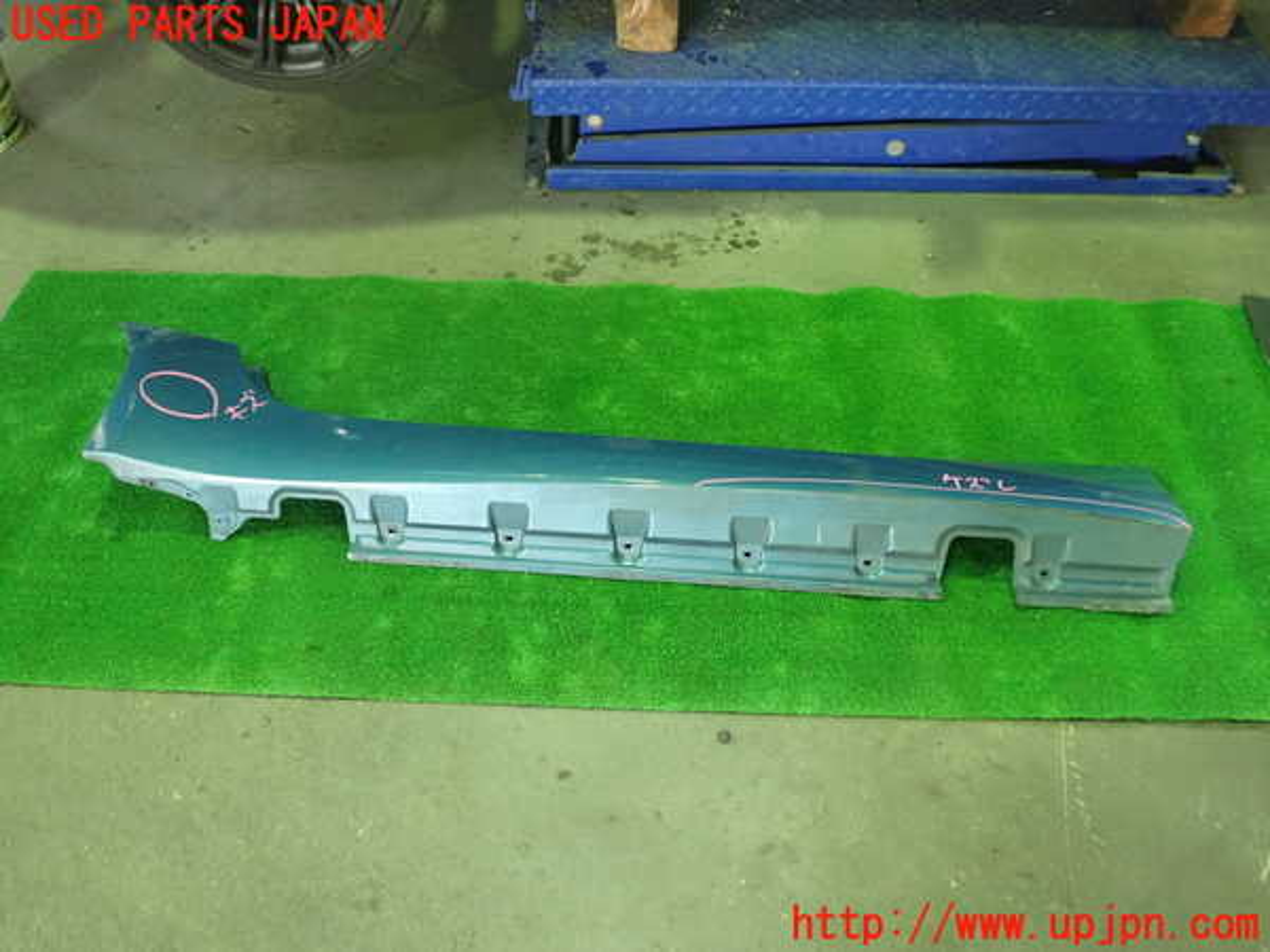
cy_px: 476
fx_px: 1101
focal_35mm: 30
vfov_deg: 46.8
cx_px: 635
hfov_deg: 60.0
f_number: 2.3
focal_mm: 5.5
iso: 800
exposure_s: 1/40
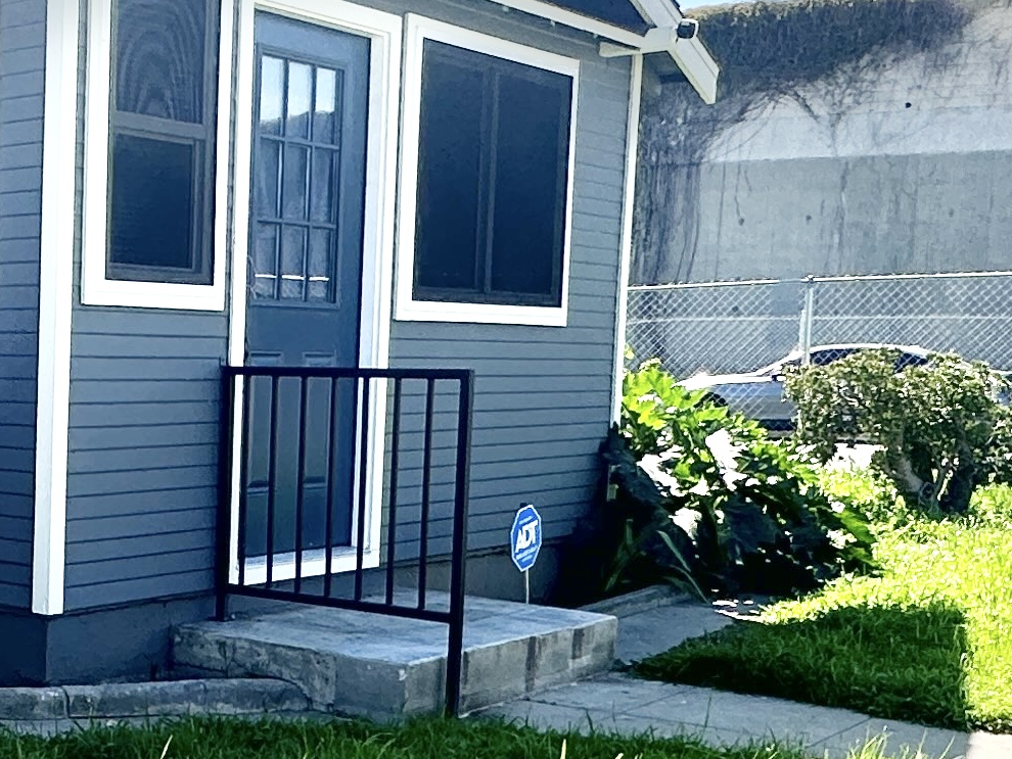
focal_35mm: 57
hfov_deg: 30.1
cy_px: 514
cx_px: -119
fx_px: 1667
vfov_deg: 25.5
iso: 50
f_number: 2.2
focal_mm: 2.22
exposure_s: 1/842
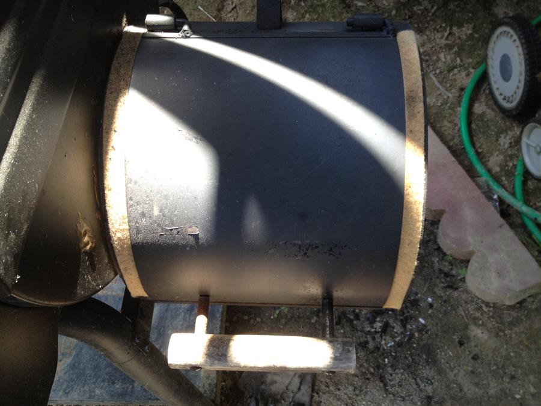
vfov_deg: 40.7
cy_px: 203
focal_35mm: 35
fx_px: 547
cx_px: 270
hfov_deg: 52.6
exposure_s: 1/60
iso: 64
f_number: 2.4
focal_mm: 4.28
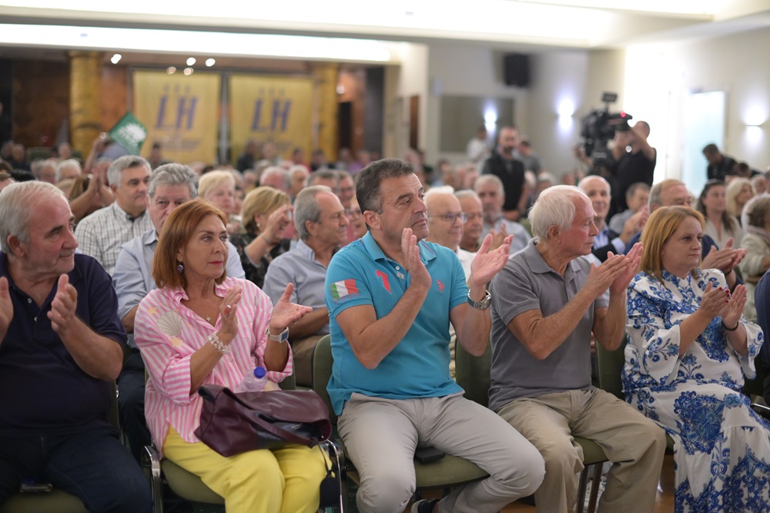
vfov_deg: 27.0
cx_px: 385
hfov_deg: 39.6
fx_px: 1069
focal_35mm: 50
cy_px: 256
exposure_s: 1/320
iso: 3200
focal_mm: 50
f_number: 2
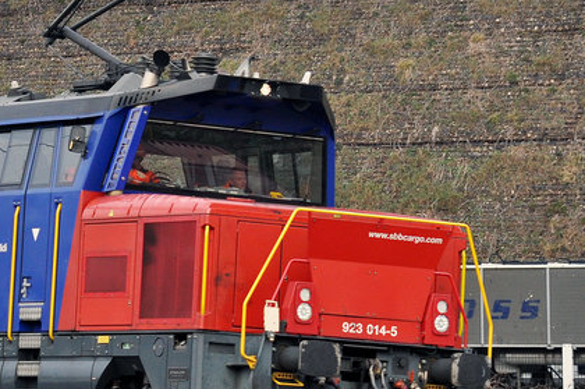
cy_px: 208
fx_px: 4869
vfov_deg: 4.6
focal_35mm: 300
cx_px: -21
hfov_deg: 6.8
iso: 400
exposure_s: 1/800
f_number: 4
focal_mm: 70
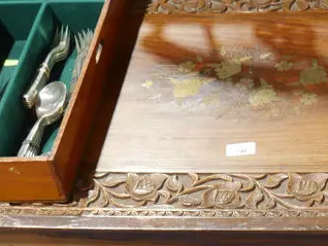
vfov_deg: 13.9
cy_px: 308
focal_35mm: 103
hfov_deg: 18.7
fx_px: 977
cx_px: 310
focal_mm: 16
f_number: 3.6
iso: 640
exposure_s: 1/60
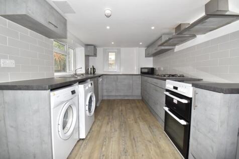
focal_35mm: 15
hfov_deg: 100.4
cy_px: 80
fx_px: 100
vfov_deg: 77.3
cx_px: 120
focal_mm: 10
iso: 720
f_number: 13
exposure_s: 1/60
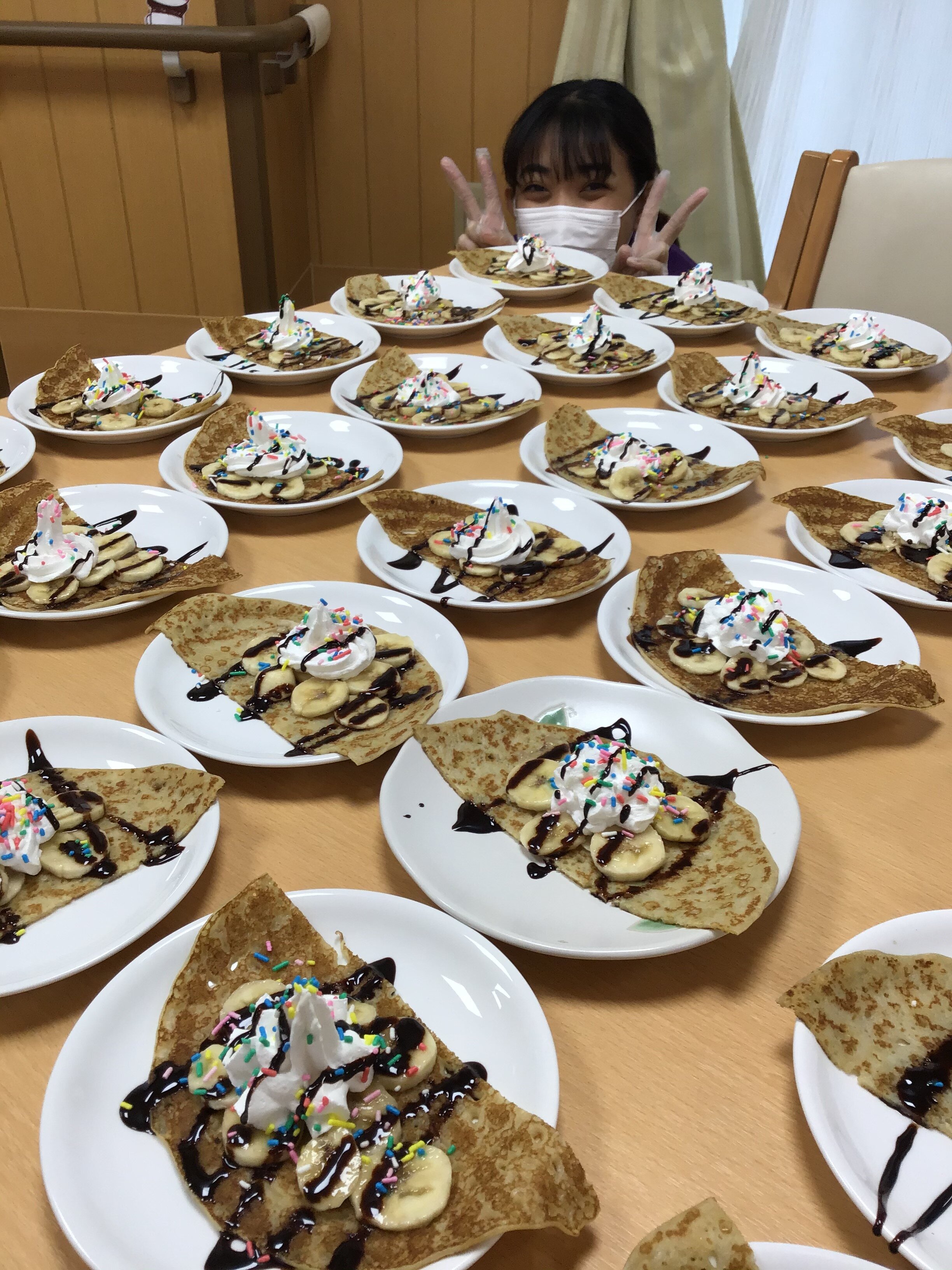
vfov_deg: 58.4
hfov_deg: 45.4
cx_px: 476
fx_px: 1137
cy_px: 635
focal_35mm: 31
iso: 32
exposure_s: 1/60
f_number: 2.4
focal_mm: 3.3
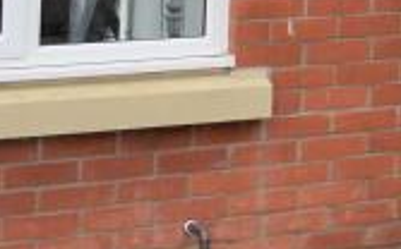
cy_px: -401
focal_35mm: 169
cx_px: 903
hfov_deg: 10.9
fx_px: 1845
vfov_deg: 7.2
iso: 100
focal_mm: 18
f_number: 7.1
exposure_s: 1/200
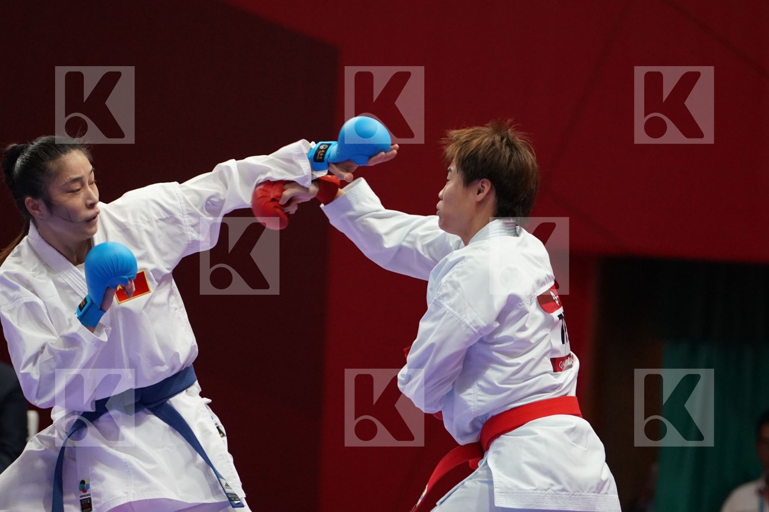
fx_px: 7818
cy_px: 256
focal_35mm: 366
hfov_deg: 5.6
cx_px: 384
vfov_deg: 3.8
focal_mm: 244
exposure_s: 1/1000
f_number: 4
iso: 3200
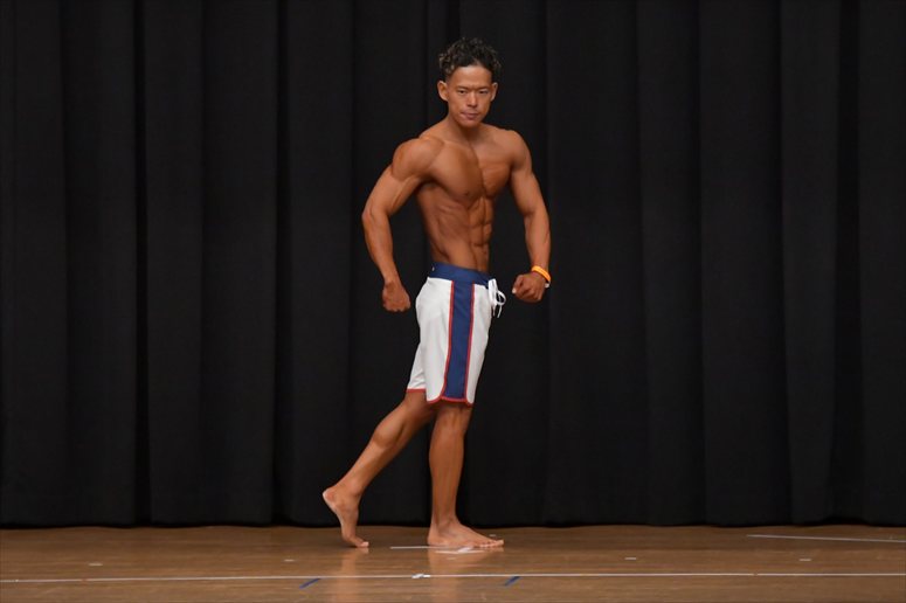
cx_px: 453
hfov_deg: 7.6
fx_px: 6792
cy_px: 302
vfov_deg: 5.1
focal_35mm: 270
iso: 6400
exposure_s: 1/400
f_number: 5.6
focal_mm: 180
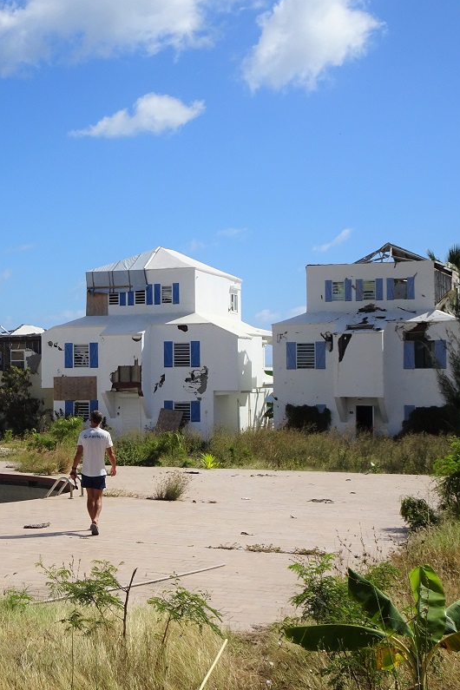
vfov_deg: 33.4
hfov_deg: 22.1
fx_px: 1150
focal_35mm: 60
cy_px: 344
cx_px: 44
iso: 80
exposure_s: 1/1250
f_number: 4.5
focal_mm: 7.3
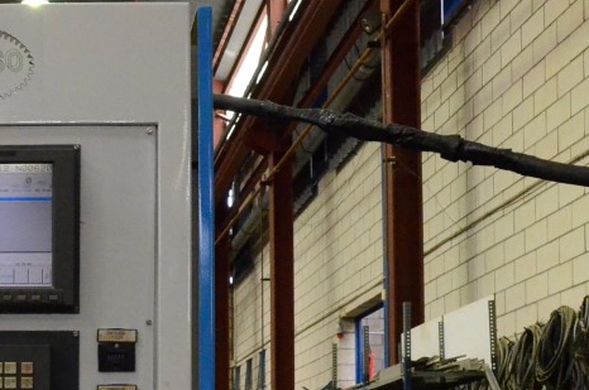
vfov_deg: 18.5
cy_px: 448
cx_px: -8
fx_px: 1143
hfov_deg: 27.2
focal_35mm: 70
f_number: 8
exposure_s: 1/250
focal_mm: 20
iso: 6400
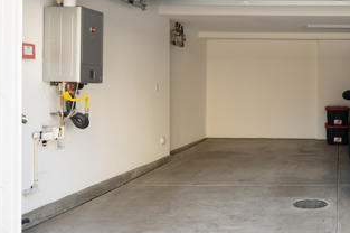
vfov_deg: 28.5
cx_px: 342
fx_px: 456
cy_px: 86
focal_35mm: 47
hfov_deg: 37.8
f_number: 4.5
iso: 100
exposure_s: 1/60
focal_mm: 23
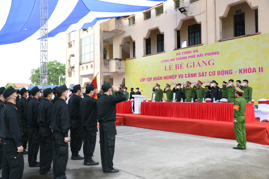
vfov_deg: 38.4
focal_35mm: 34
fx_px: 258
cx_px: 134
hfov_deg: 55.1
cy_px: 90
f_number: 5
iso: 250
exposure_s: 1/200
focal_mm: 23
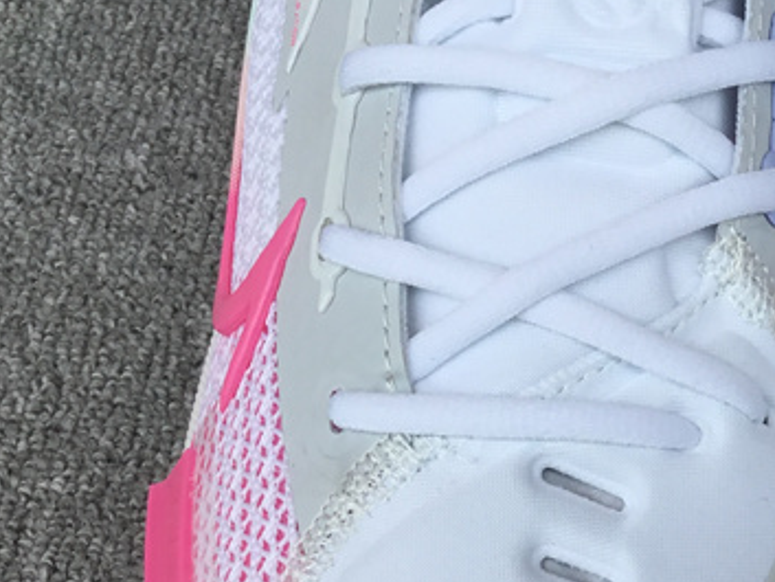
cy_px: 561
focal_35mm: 79
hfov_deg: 23.5
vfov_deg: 18.3
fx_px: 1769
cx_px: 808
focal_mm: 3.3
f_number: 2.4
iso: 25
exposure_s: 1/331
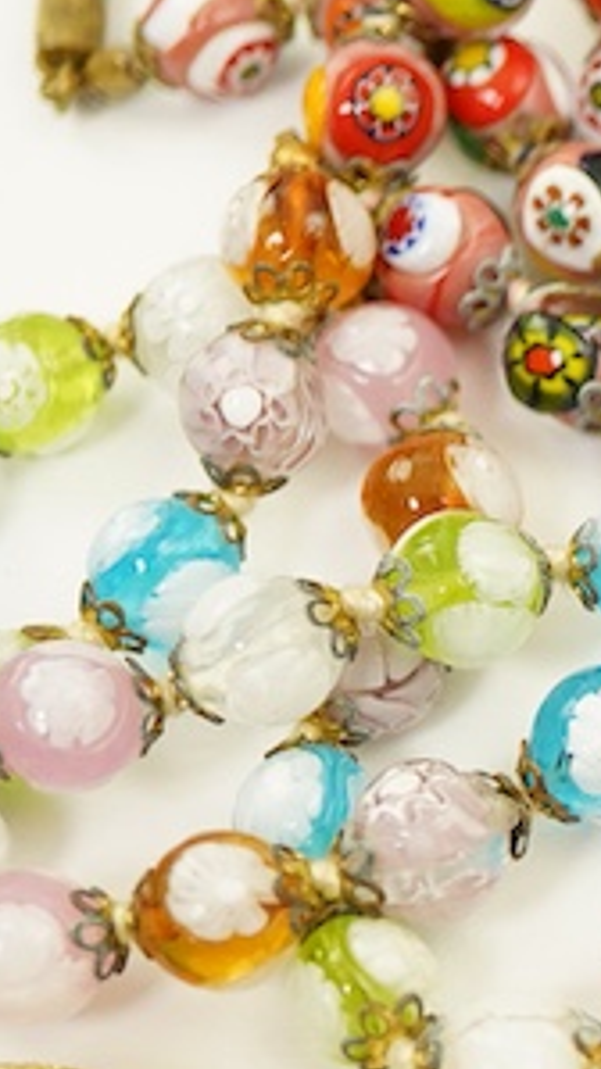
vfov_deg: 15.1
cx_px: 1349
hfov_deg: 8.0
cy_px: 722
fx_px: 4026
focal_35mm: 142
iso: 1250
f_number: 3.5
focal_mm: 30
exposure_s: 1/160
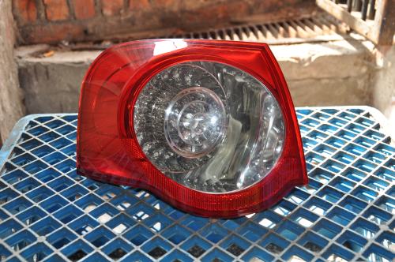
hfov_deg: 41.2
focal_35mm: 48
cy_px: 131
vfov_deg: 28.0
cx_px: 198
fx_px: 526
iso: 400
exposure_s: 1/160
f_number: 4.2
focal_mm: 32
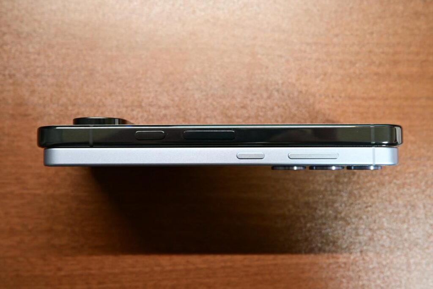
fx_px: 433
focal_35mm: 36
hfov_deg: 53.1
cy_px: 144
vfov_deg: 36.9
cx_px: 216
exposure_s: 1/6
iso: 800
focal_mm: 24
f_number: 5.6
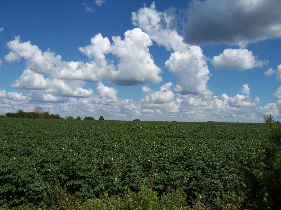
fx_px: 268
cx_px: 140
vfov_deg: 42.9
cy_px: 105
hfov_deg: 55.4
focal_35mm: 33
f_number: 5.6
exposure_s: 1/750
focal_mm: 5.5
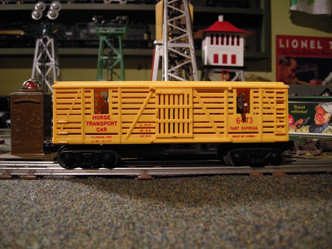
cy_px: 124
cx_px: 166
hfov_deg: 52.6
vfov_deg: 40.7
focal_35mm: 35
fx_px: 336
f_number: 2.7
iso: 400
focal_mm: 7.5
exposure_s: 1/18.6
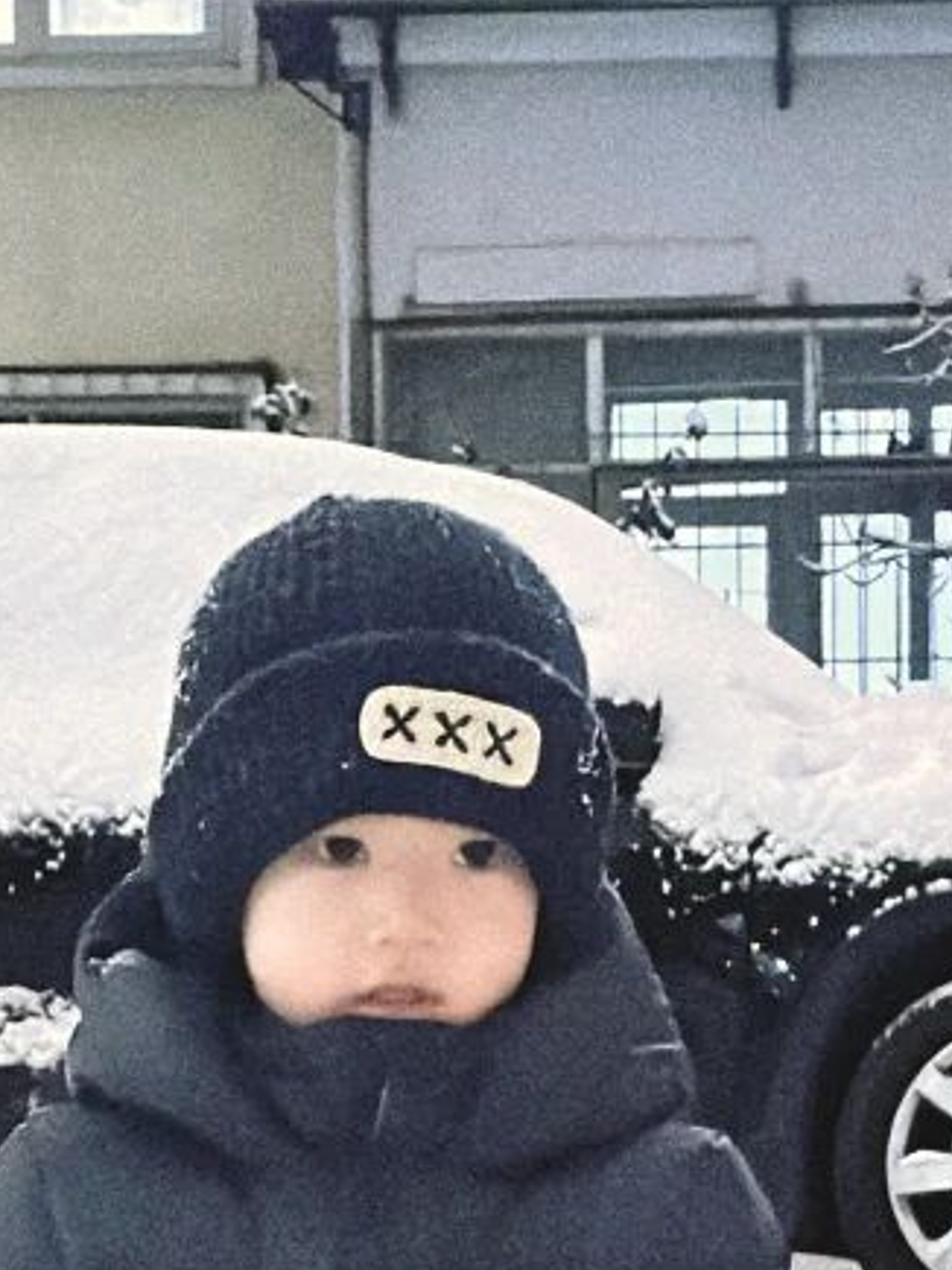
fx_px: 5833
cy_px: 1261
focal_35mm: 159
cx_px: 394
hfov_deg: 9.3
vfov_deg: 12.3
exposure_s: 1/15
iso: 3200
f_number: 1.78
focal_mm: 6.86
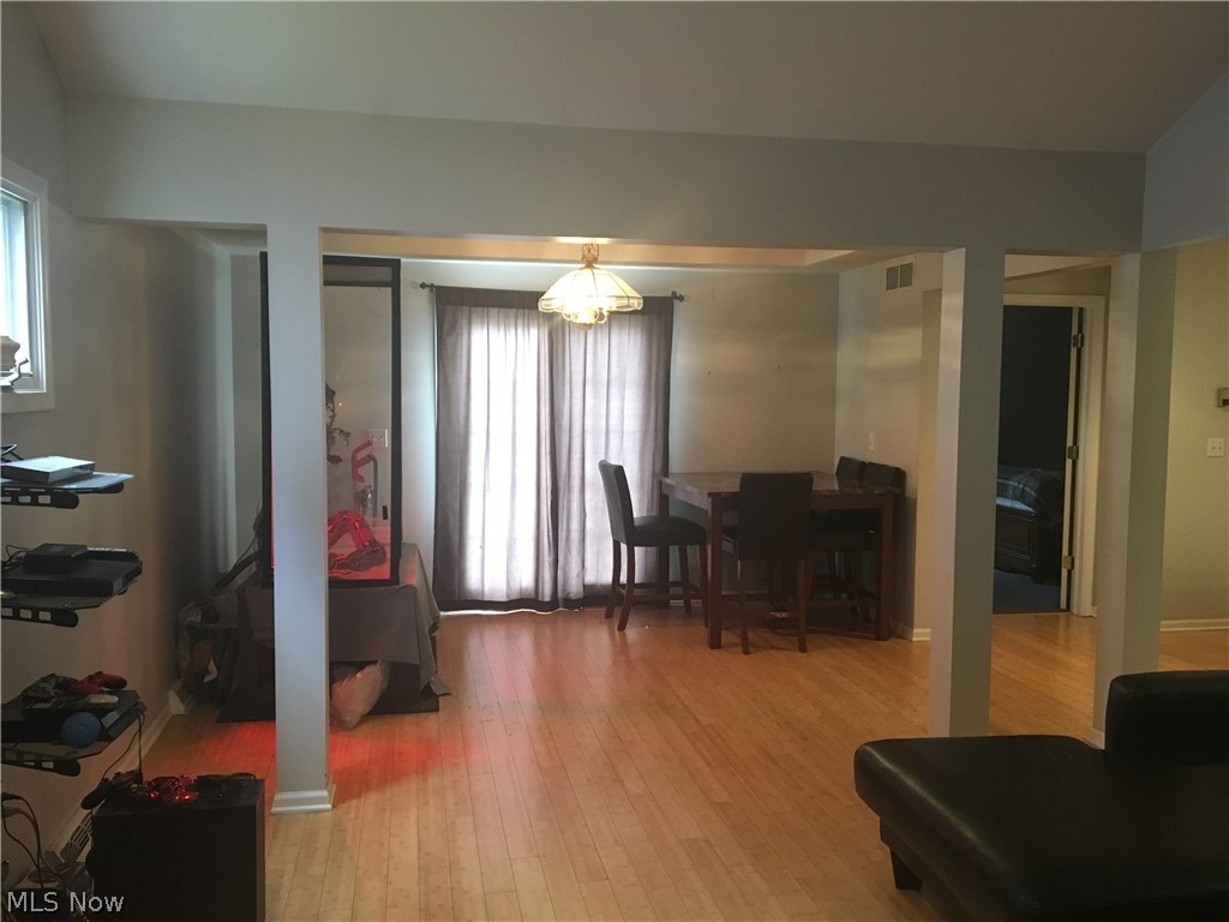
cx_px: 614
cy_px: 461
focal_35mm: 29
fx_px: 1030
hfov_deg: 61.7
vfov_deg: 48.2
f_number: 2.2
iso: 200
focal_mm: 4.15
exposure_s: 1/30
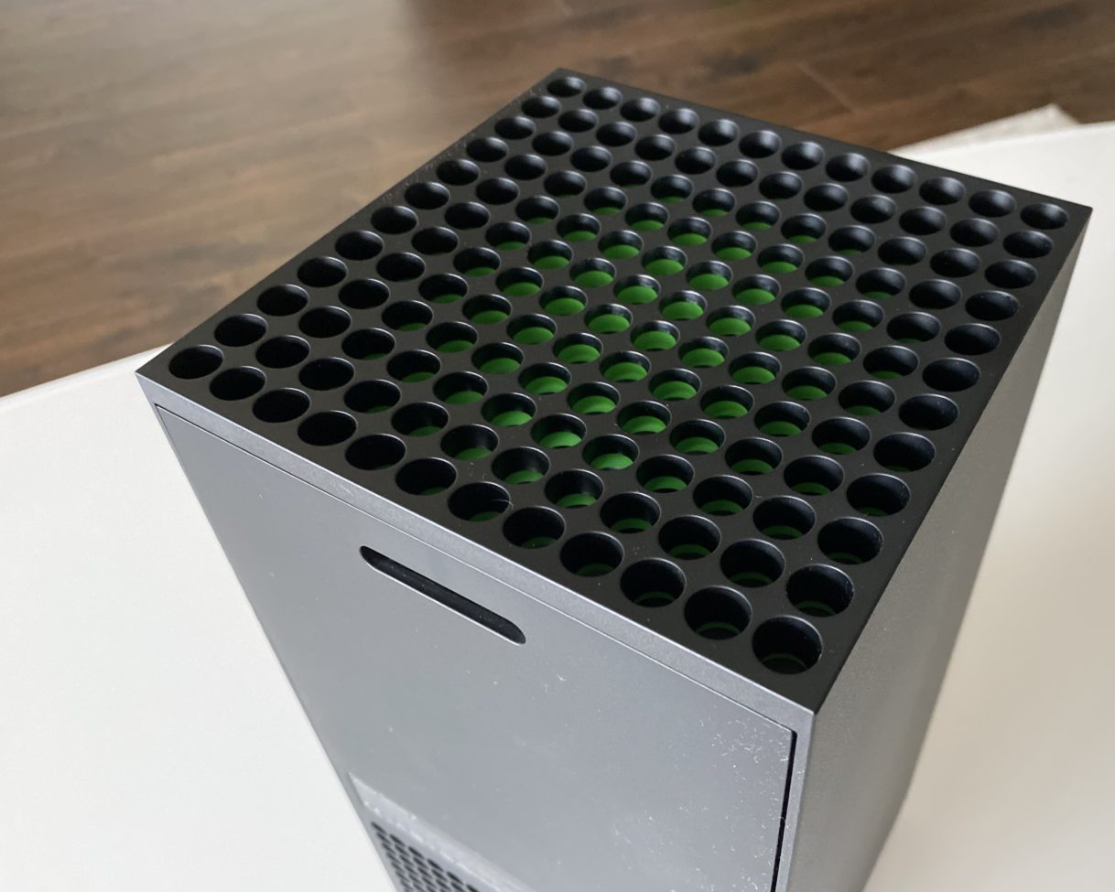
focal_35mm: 30
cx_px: 637
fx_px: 990
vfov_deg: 48.5
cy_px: 421
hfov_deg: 58.5
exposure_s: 1/39
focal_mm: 4.25
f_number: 1.8
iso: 640
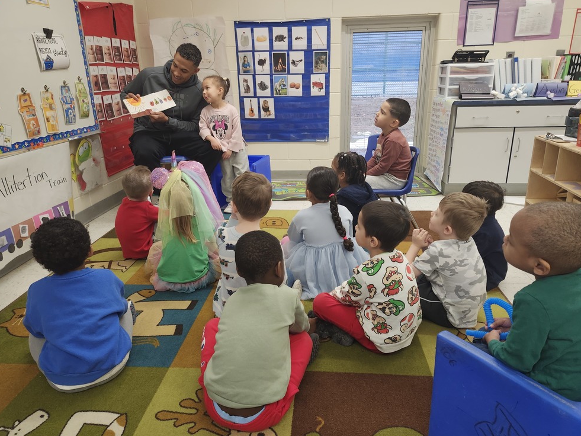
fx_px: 403
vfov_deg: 56.8
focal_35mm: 24
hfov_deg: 71.6
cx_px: 297
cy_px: 220
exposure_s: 1/120
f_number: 1.8
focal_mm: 5.54
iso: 200
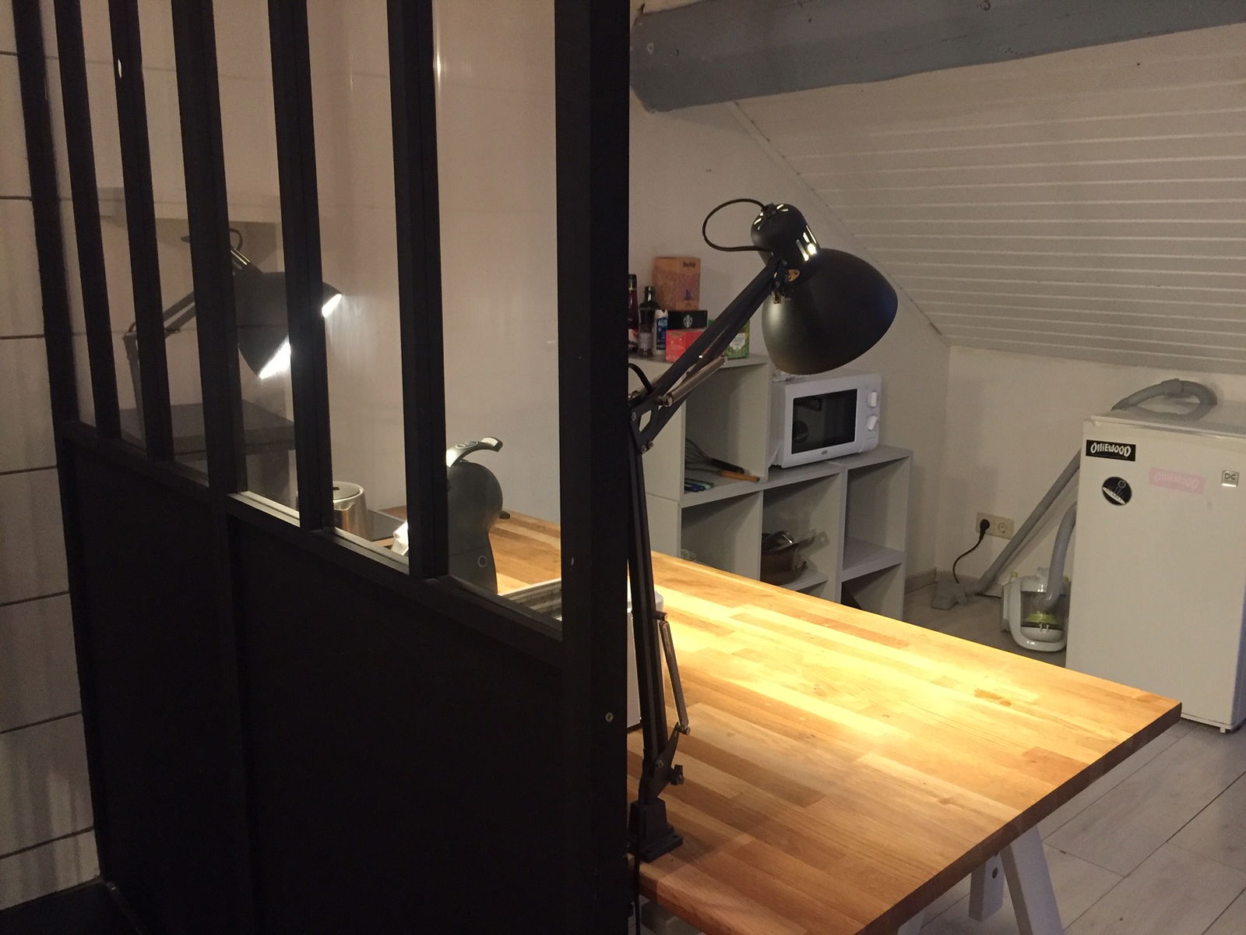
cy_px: 468
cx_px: 623
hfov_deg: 61.7
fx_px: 1044
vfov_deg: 48.2
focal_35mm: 29
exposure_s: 1/33
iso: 320
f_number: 2.2
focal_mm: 4.15
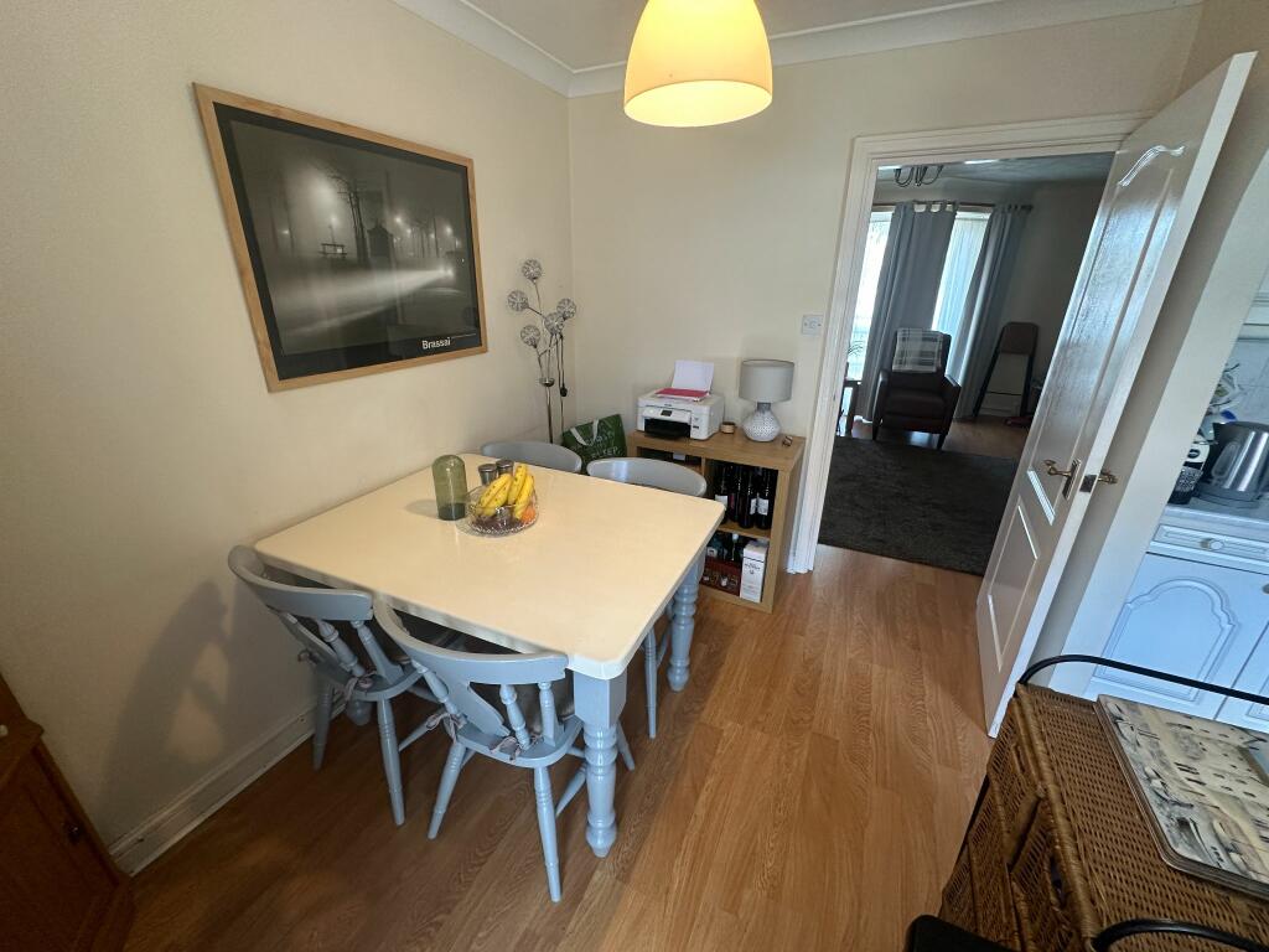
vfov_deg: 85.7
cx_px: 634
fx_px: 513
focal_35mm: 14
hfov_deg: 102.1
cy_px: 476
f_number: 2.2
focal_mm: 2.22
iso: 160
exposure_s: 1/50
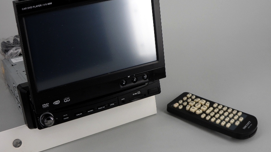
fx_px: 424
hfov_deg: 35.4
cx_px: 136
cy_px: 64
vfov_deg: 20.4
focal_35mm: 59
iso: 80
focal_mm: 9.8
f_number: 4.1
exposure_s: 1/180
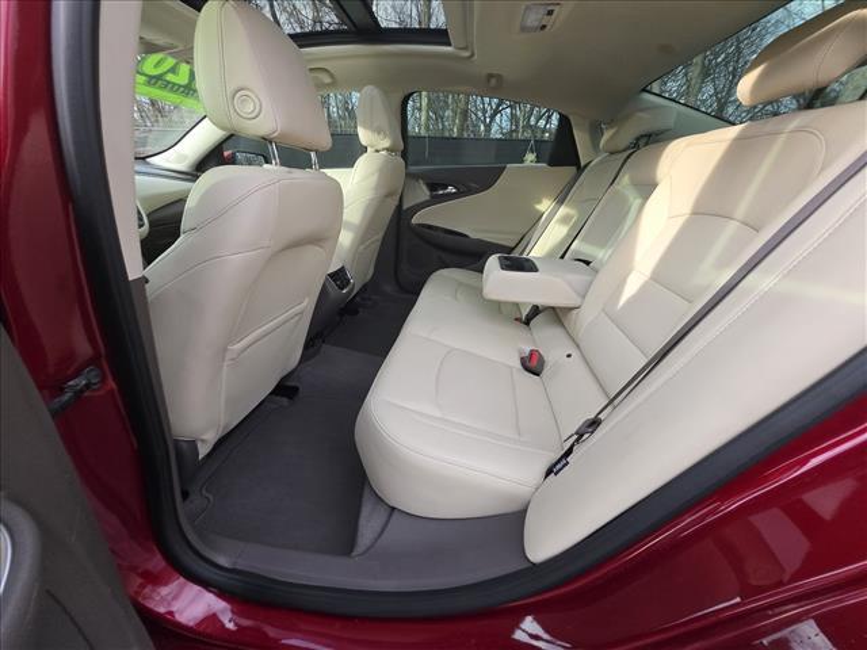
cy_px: 325
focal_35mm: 13
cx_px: 434
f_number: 2.2
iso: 50
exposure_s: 1/120
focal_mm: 1.7
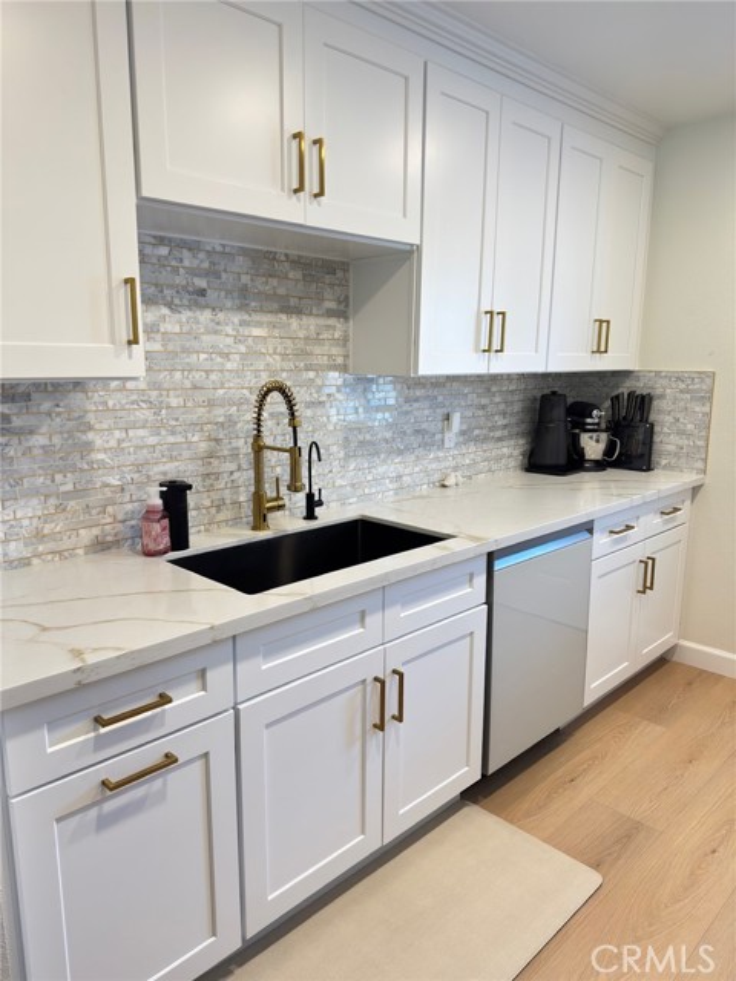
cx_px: 368
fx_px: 680
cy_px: 490
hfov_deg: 56.8
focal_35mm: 24
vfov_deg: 71.6
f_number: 1.78
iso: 125
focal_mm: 6.76
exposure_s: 1/60
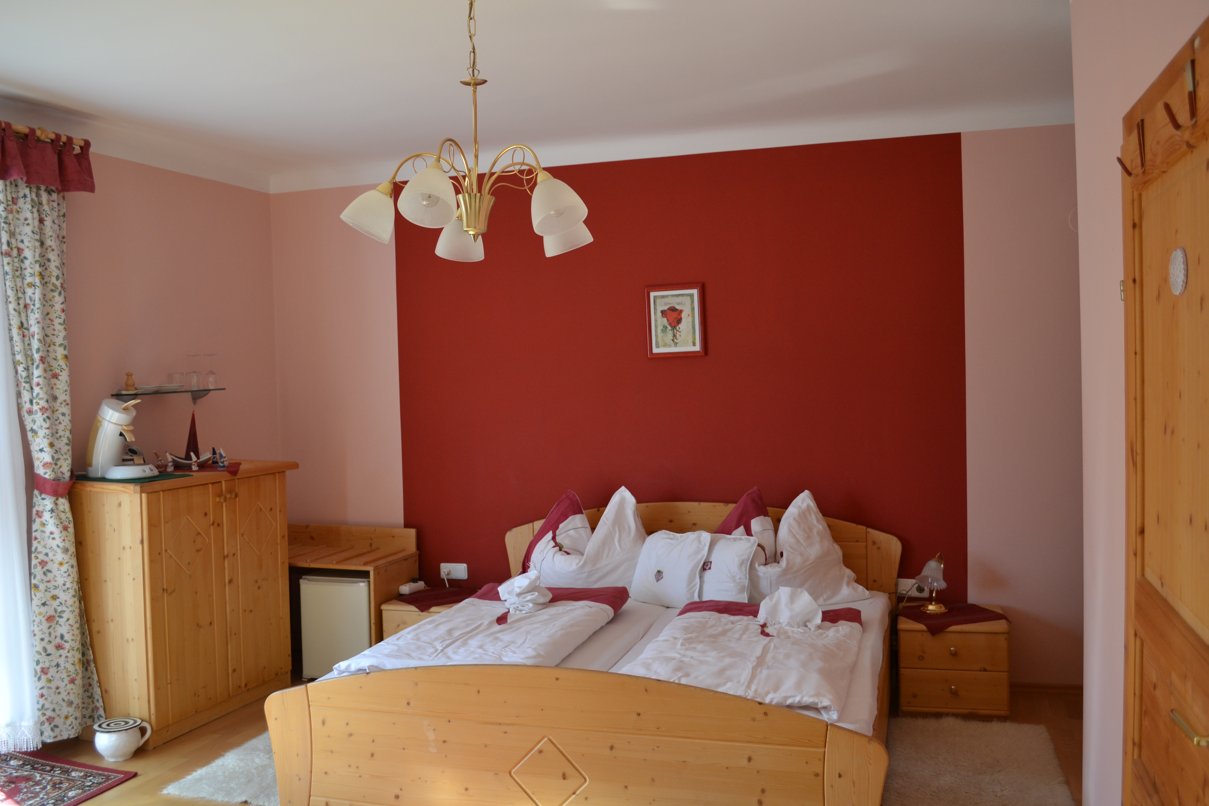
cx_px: 604
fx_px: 1007
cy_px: 403
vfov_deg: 43.6
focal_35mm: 30
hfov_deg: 61.9
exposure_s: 1/80
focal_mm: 20
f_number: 4.5
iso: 400
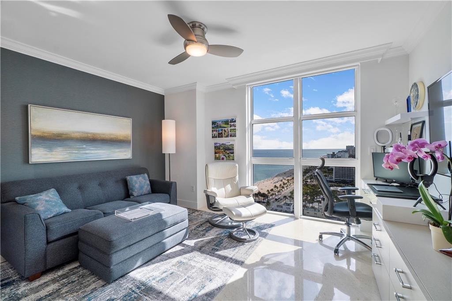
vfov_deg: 77.2
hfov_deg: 100.4
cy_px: 150
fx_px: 188
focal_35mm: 15
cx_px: 226
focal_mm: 10
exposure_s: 1/30
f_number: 11
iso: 100
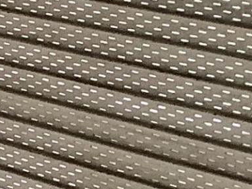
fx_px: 1696
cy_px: -51
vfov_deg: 6.3
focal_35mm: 233
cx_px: -490
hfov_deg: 7.5
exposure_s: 1/60
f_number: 2.4
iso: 125
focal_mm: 3.3
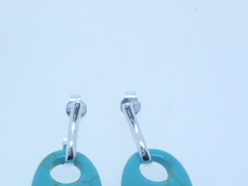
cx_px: 111
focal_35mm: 54
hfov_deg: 35.5
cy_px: 161
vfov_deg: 26.3
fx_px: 387
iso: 80
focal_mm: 5
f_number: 2.8
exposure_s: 1/160
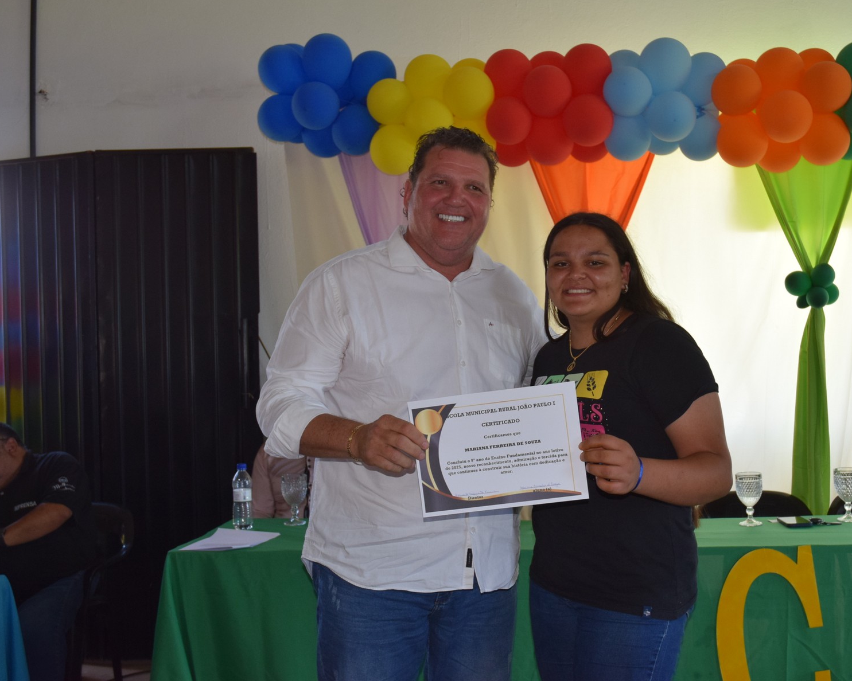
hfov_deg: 43.1
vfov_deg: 35.2
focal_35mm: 43
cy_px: 338
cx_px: 509
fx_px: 1073
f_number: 5.6
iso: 800
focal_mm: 25
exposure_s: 1/125
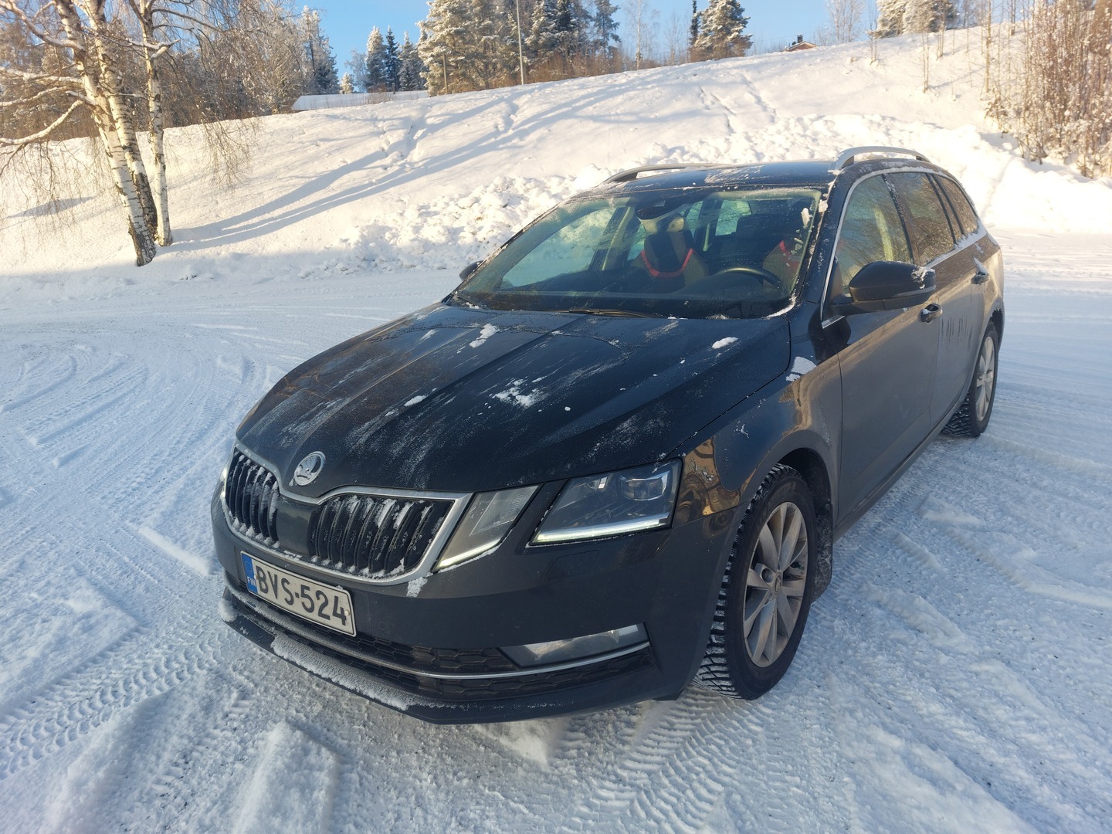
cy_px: 417
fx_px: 771
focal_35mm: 24
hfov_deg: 71.6
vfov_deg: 56.8
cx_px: 556
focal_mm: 5.23
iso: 25
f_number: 1.8
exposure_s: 1/368
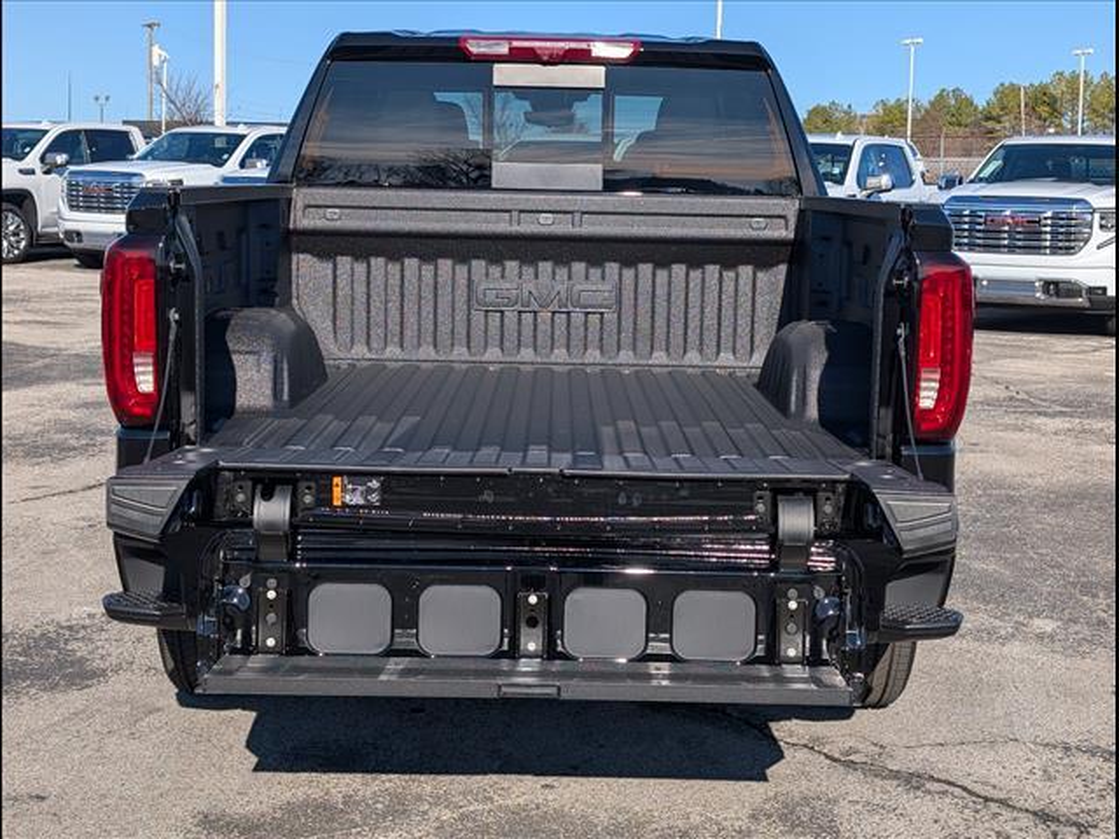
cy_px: 420
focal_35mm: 49
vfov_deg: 29.7
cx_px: 560
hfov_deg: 38.9
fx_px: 1584
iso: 20
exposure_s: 1/1111
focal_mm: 6.9
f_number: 1.68
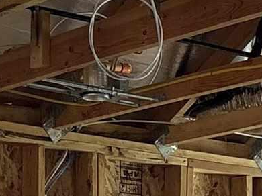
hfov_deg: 9.5
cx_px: 314
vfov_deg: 6.8
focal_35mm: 205
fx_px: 1551
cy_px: 469
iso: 125
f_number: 1.6
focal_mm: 5.96
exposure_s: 1/78
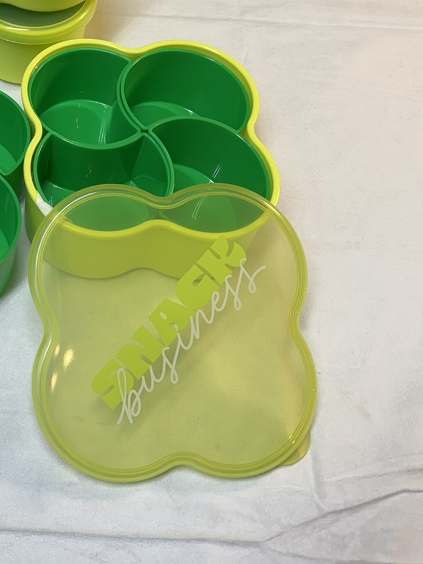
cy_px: 89
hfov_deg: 26.2
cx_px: 9
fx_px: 863
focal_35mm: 53
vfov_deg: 34.7
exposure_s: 1/120
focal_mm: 6.76
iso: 100
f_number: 1.78
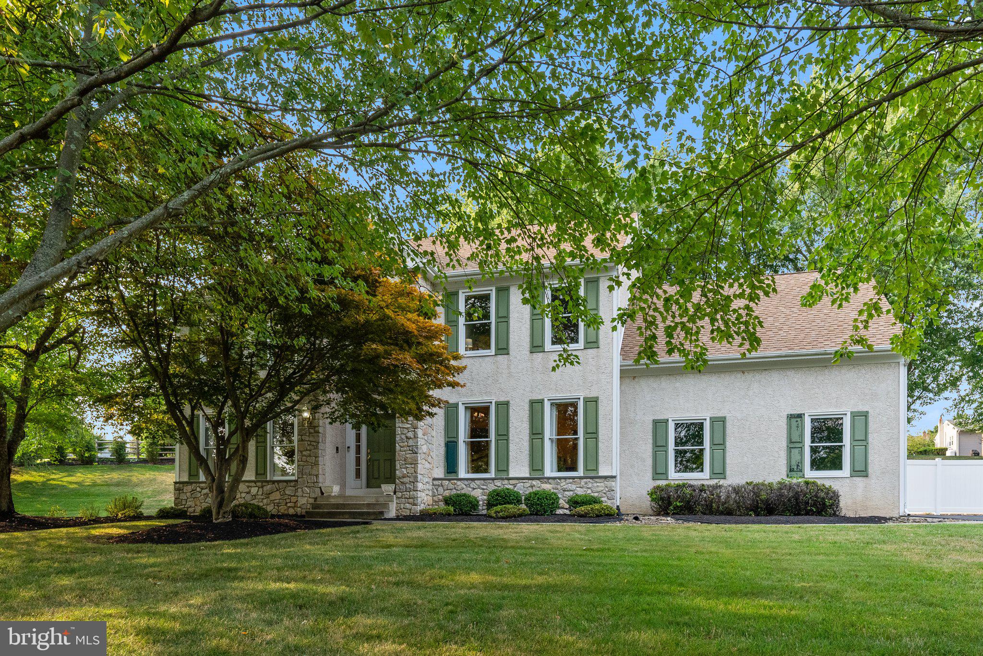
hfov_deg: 76.1
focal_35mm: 23
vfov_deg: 55.1
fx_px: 628
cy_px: 328
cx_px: 492
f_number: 11
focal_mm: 23
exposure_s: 1/200
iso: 800
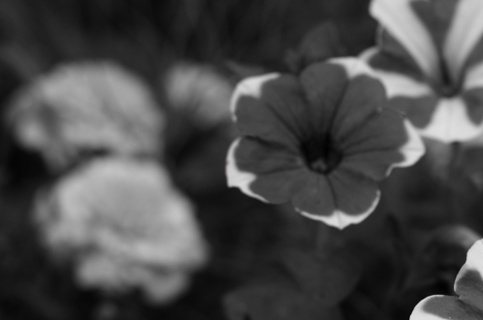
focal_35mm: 216
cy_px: 169
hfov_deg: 9.5
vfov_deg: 6.3
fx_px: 2892
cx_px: 485
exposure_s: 1/400
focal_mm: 70
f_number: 3.5
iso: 100
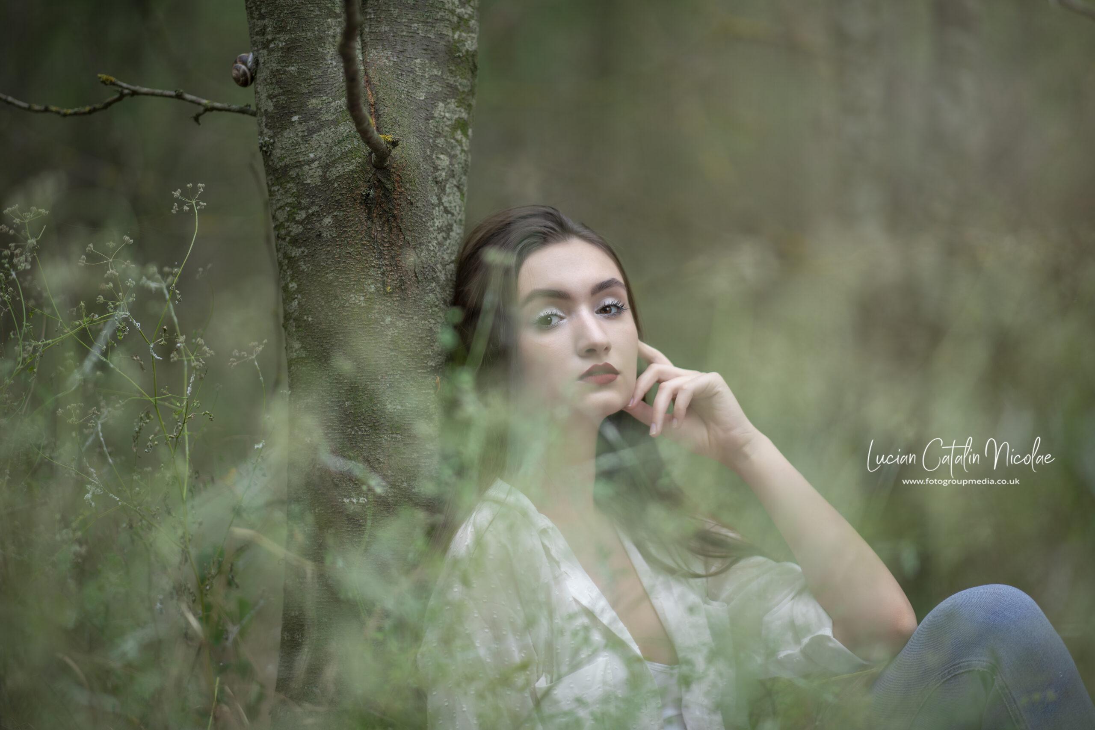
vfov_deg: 13.0
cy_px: 365
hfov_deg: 19.5
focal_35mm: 105
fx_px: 3194
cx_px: 548
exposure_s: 1/250
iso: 64
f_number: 1.6
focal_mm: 105
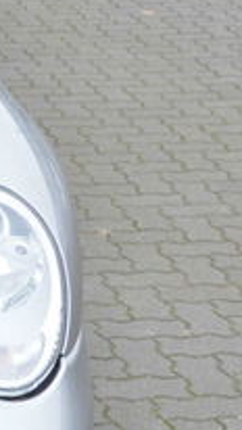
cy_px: 205
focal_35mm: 140
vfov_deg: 15.3
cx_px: -390
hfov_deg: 7.9
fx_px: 1596
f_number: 4
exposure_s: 1/30
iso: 1000
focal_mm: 24
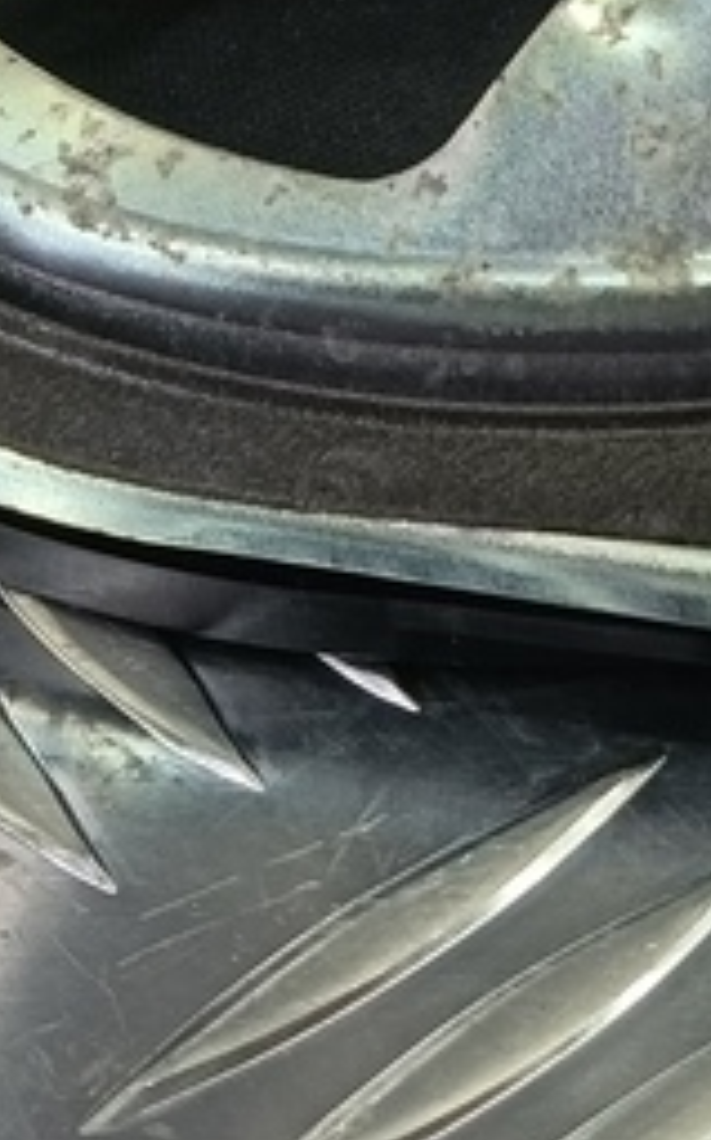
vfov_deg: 19.8
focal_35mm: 98
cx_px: 1024
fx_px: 3043
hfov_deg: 12.7
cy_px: -282
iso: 110
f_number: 1.6
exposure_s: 1/50
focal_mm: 4.11
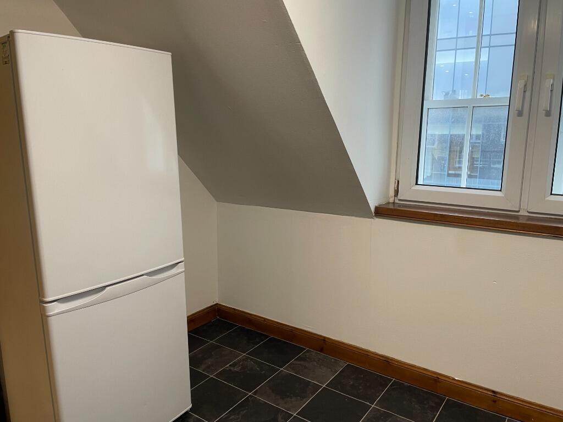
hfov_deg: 67.3
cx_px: 282
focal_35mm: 26
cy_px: 211
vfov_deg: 53.1
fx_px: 423
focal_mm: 4.2
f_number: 1.6
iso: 80
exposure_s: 1/50
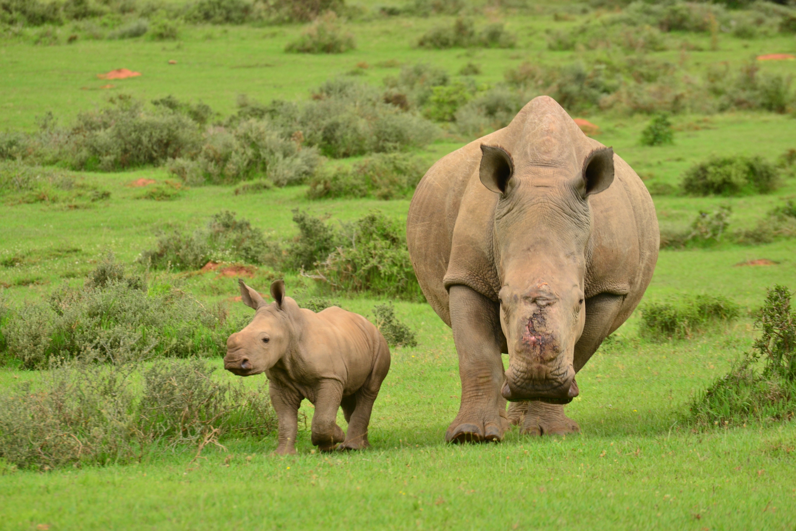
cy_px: 266
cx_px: 398
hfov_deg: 6.9
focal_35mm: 300
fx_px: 6633
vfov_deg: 4.6
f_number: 8
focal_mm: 200
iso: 180
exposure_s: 1/100
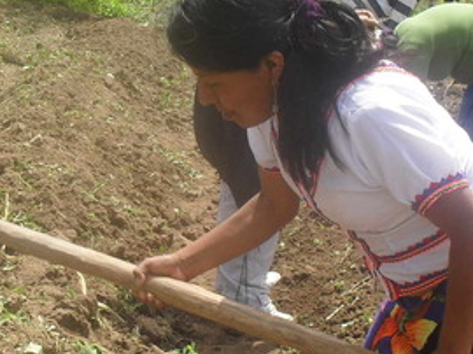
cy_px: 247
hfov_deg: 23.6
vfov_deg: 17.7
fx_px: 1133
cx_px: 229
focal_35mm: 83
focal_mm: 6.3
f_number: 8.4
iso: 100
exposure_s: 1/125
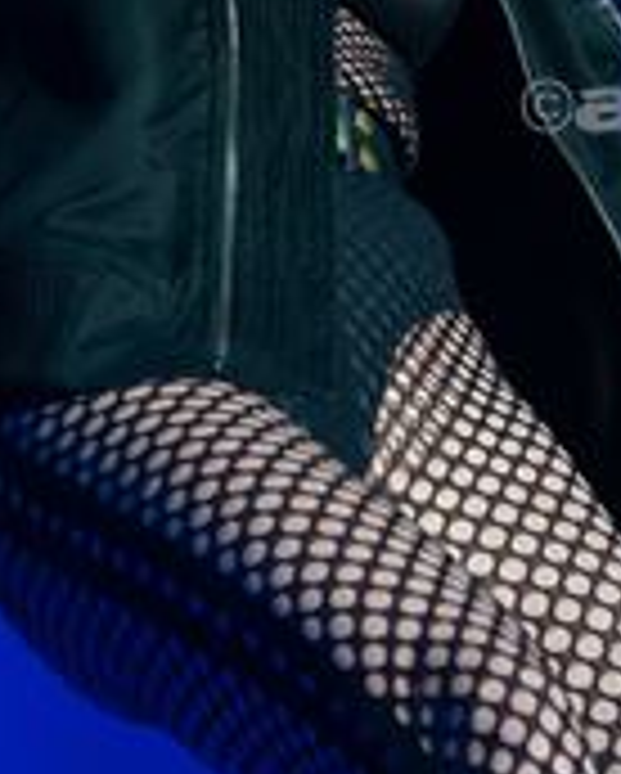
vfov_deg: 8.2
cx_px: 454
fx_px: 5389
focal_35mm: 235
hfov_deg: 6.6
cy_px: 279
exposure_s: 1/200
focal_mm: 40
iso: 200
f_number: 3.5
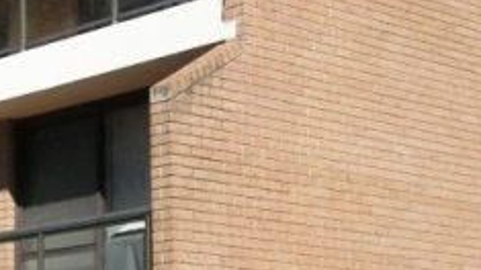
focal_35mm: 130
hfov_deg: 15.9
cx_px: -86
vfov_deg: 9.3
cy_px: 108
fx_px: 1657
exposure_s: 1/333
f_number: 5.7
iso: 64
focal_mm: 5.7
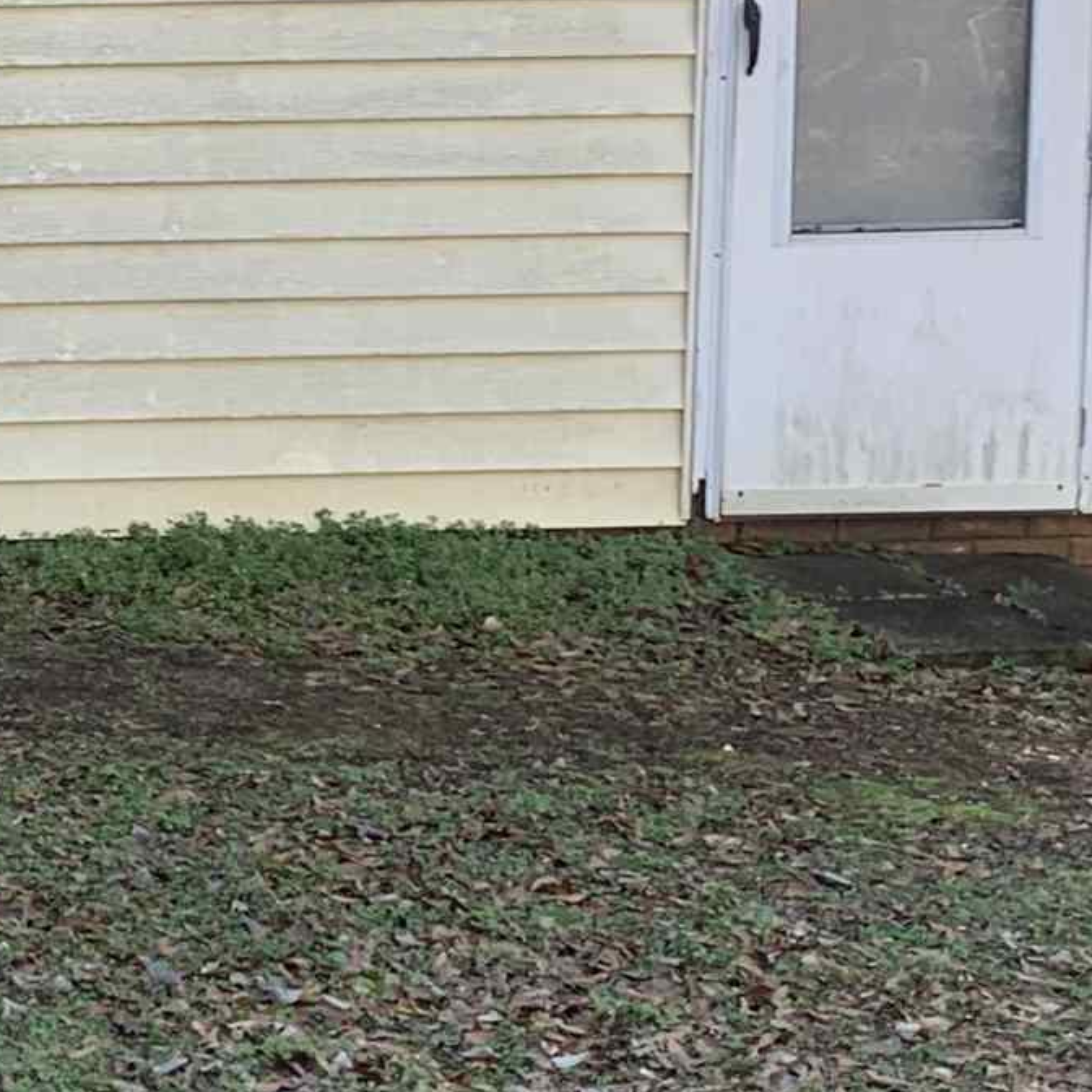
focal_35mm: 105
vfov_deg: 16.4
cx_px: -335
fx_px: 3747
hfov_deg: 15.7
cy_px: 138
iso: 25
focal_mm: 4.25
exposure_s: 1/167
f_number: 1.8
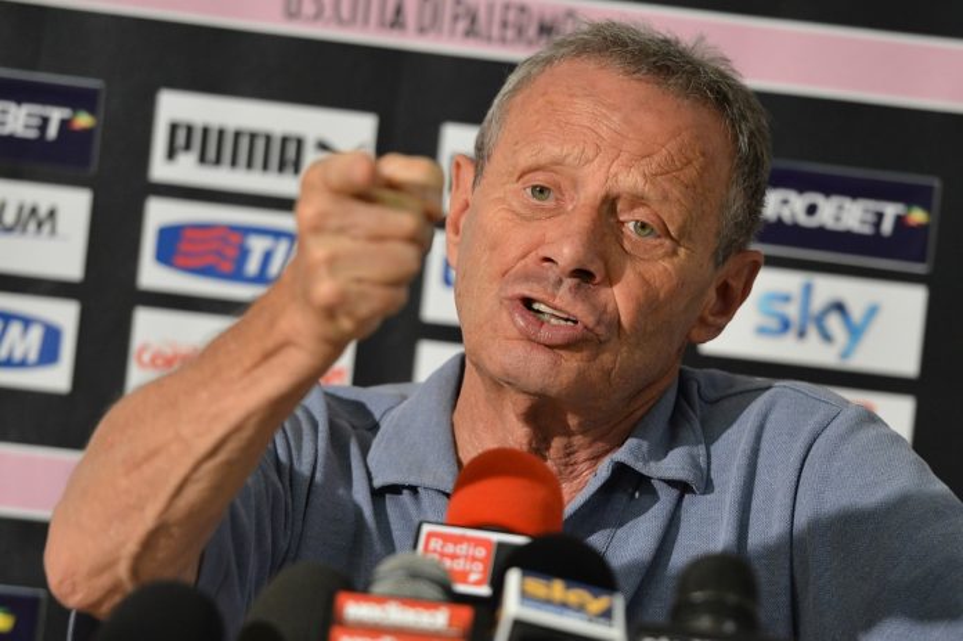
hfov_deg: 10.3
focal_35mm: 200
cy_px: 320
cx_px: 482
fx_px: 5346
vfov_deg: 6.9
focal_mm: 200
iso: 1600
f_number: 3.2
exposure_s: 1/320
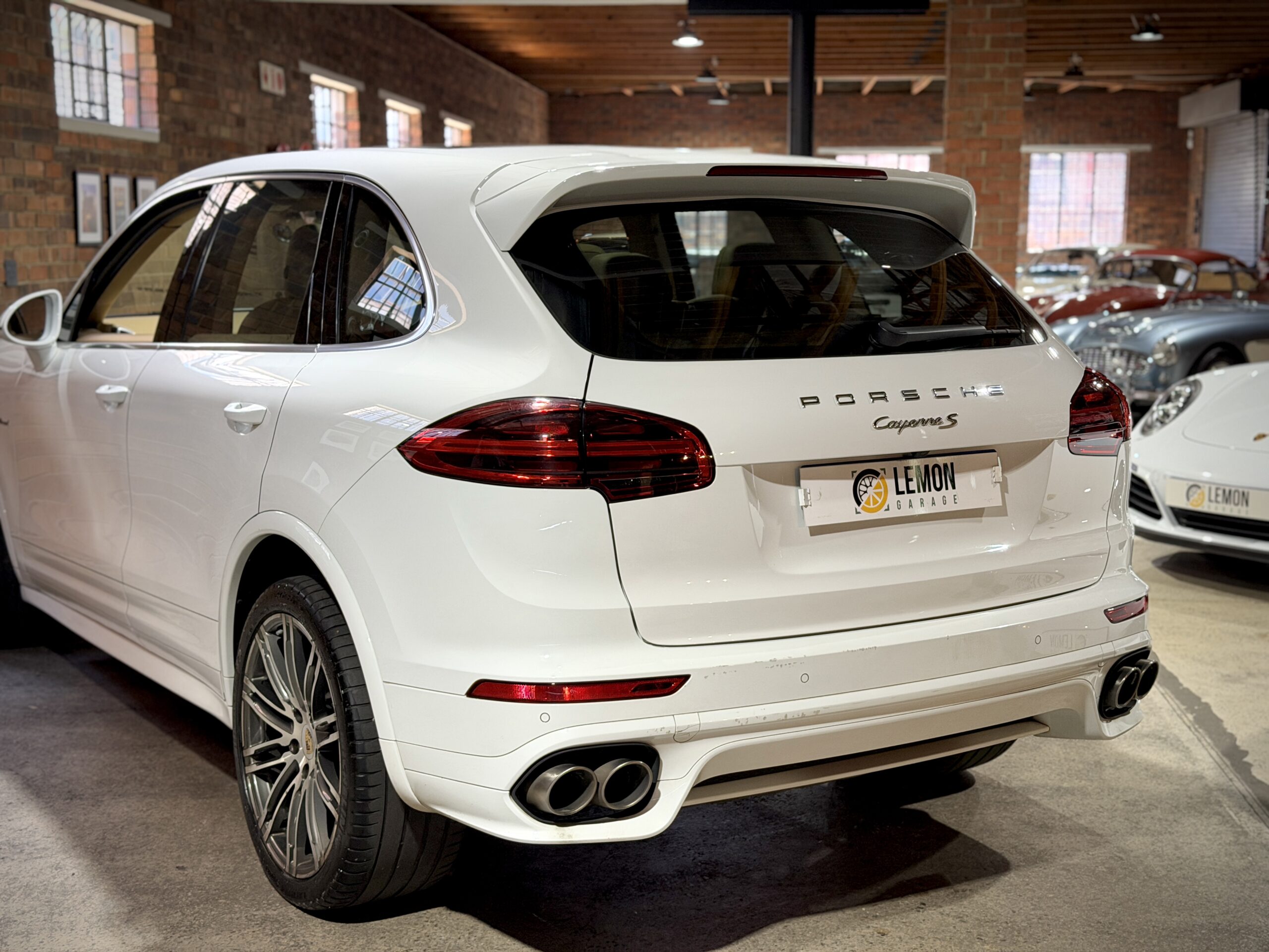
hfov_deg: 39.7
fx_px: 1760
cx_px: 634
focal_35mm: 48
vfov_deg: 30.3
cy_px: 476
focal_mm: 6.76
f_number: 1.78
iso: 200
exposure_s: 1/50
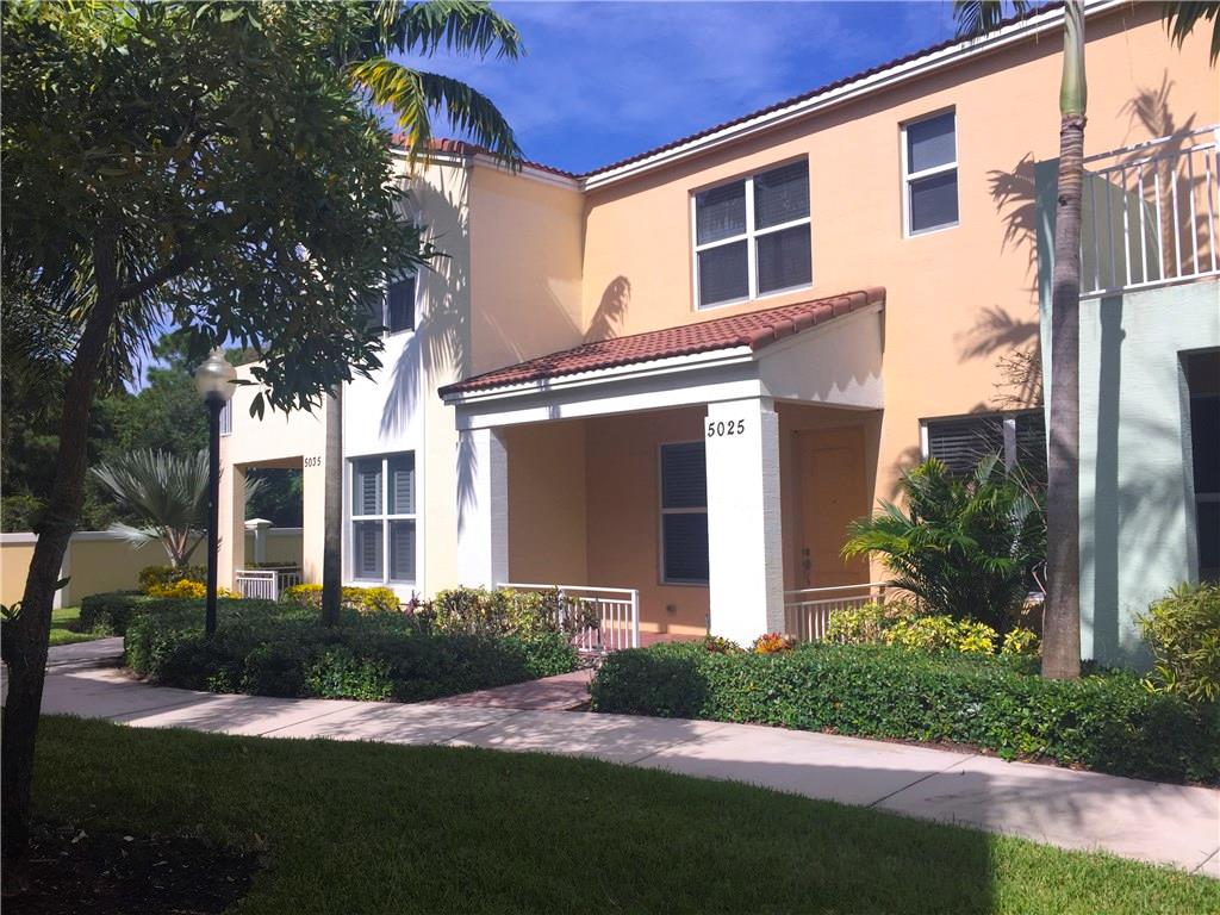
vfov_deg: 48.2
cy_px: 458
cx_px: 610
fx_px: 1022
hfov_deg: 61.7
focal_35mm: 29
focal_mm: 4.15
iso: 32
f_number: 2.2
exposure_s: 1/1600
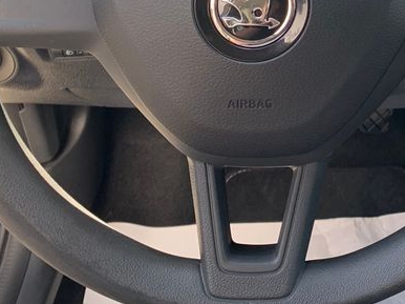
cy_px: -36
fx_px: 807
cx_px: 432
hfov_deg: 26.2
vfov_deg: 20.3
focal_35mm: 69
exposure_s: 1/121
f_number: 1.8
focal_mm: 4.25
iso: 25
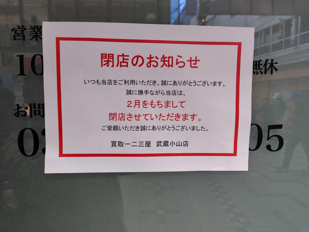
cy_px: 116
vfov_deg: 58.9
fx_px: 205
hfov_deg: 73.9
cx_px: 154
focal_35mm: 23
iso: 85
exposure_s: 1/120
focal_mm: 5.6
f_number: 1.9
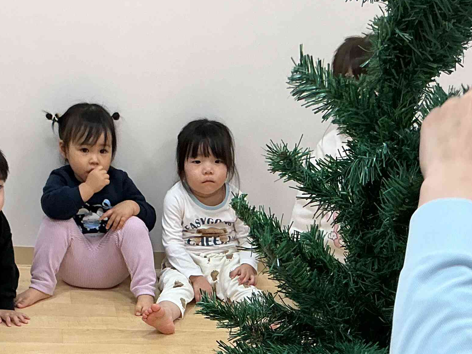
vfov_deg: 18.5
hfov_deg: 26.0
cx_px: 243
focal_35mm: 75
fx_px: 1023
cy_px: 440
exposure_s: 1/120
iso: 50
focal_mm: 3
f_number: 1.8
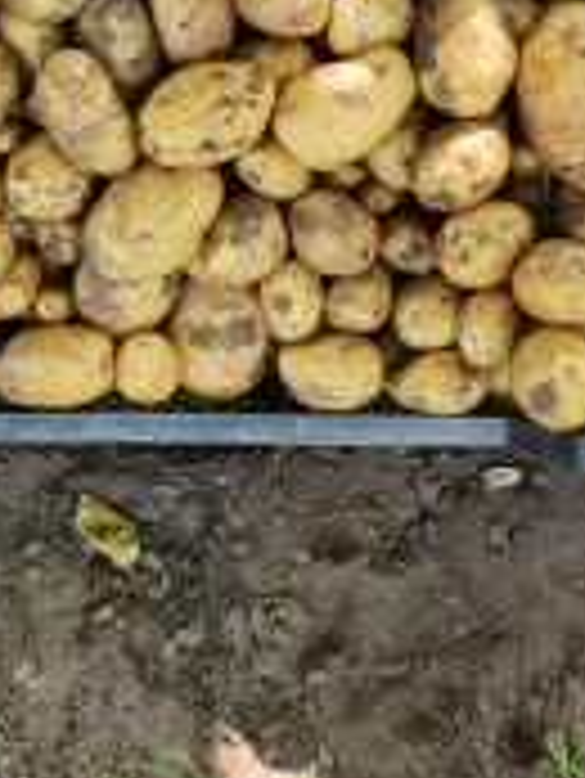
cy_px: 166
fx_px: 1350
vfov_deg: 31.4
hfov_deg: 24.3
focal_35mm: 60
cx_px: 180
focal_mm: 4.32
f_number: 2.4
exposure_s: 1/185
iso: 50
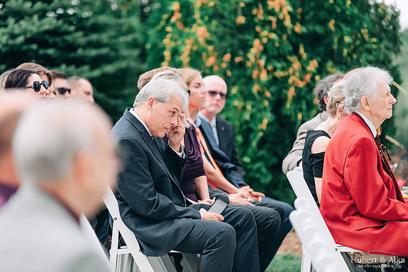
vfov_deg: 7.6
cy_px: 136
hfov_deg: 11.4
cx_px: 204
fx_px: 2040
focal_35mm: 180
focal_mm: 180
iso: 250
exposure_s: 1/1250
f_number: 2.8
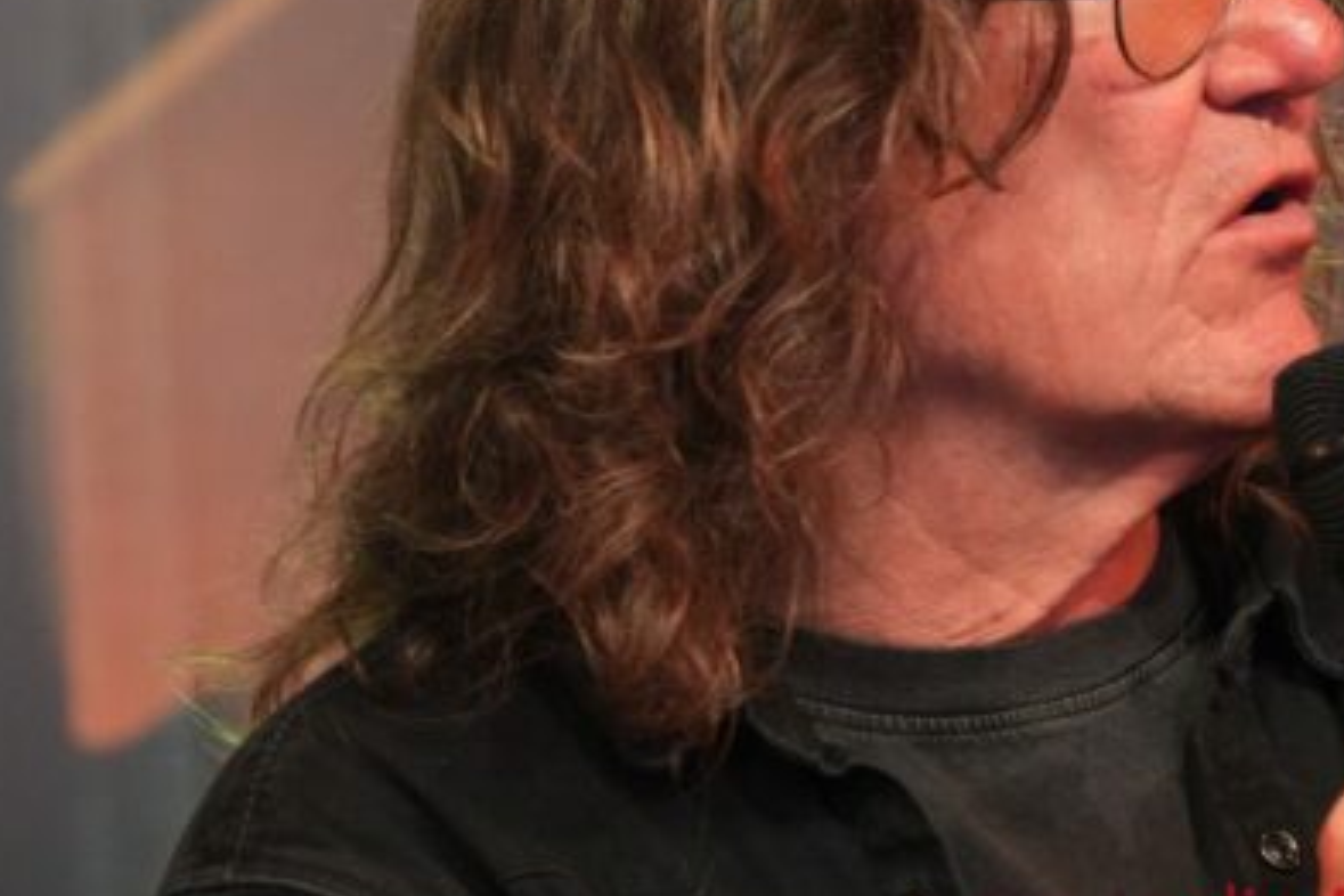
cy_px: 332
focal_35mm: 537
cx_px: 797
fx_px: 20046
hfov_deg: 3.8
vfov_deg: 2.6
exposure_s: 1/320
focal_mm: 183
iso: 4000
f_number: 6.3
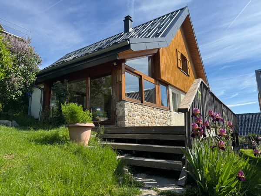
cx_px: 130
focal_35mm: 24
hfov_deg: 71.6
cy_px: 98
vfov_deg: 56.8
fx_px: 181
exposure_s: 1/3597
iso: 80
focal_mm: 6.76
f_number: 1.78
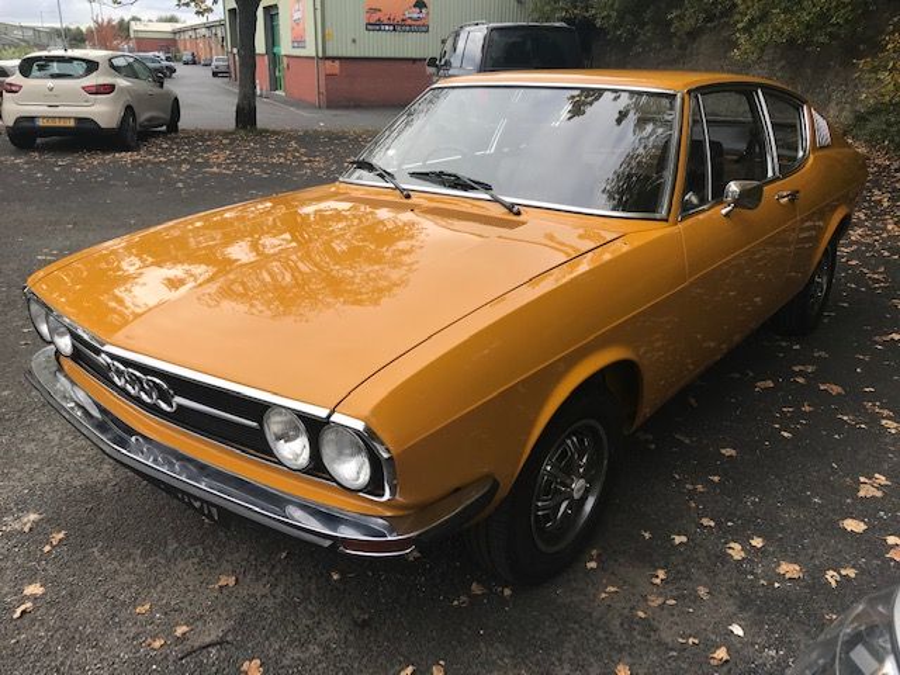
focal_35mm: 28
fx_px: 728
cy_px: 338
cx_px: 450
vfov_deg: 49.7
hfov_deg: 63.4
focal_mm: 3.99
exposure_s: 1/312
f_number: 1.8
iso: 20
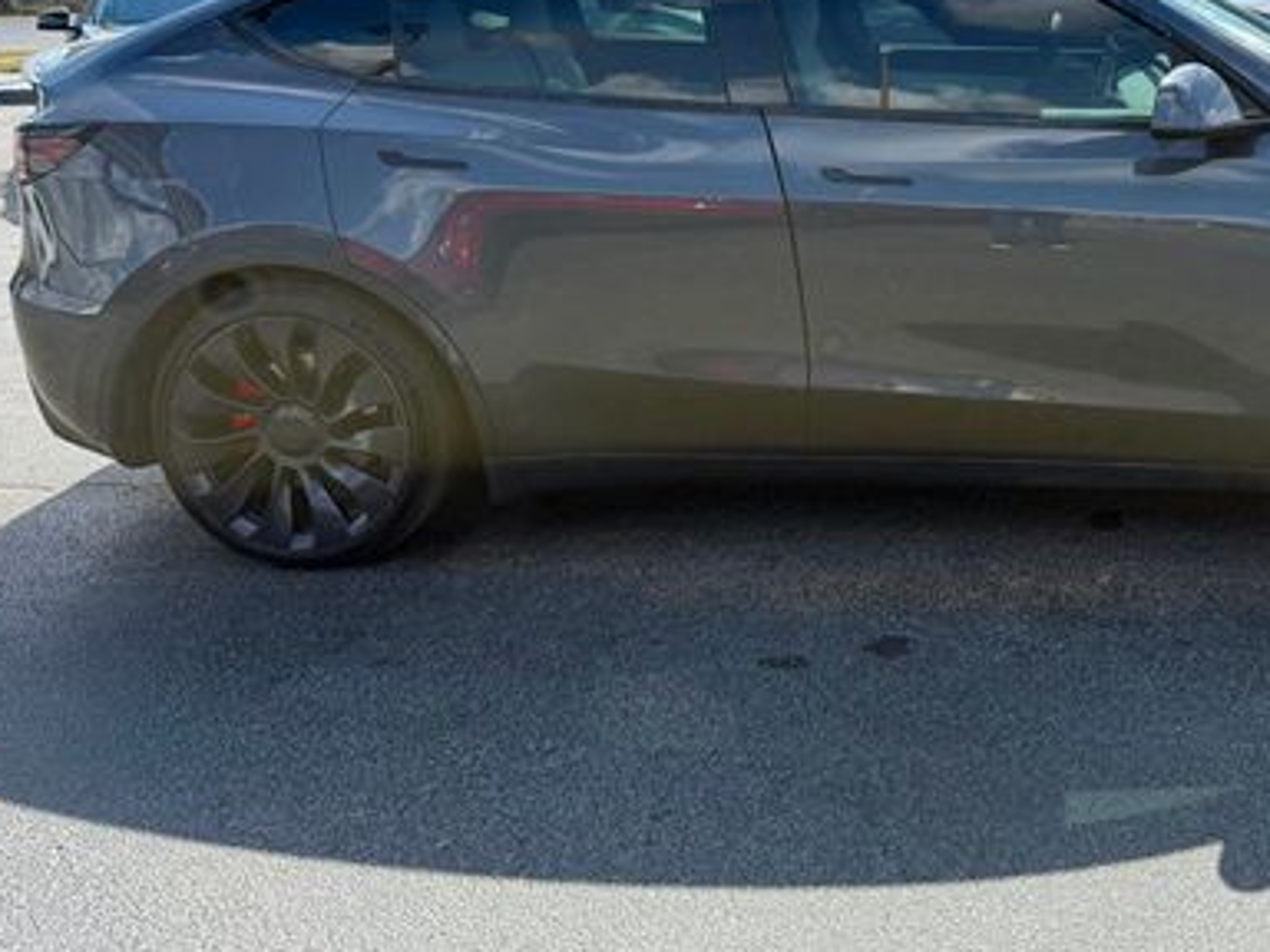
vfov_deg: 35.0
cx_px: 906
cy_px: 215
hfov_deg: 45.6
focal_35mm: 40
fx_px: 1468
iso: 100
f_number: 1.78
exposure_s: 1/3279
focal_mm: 6.76
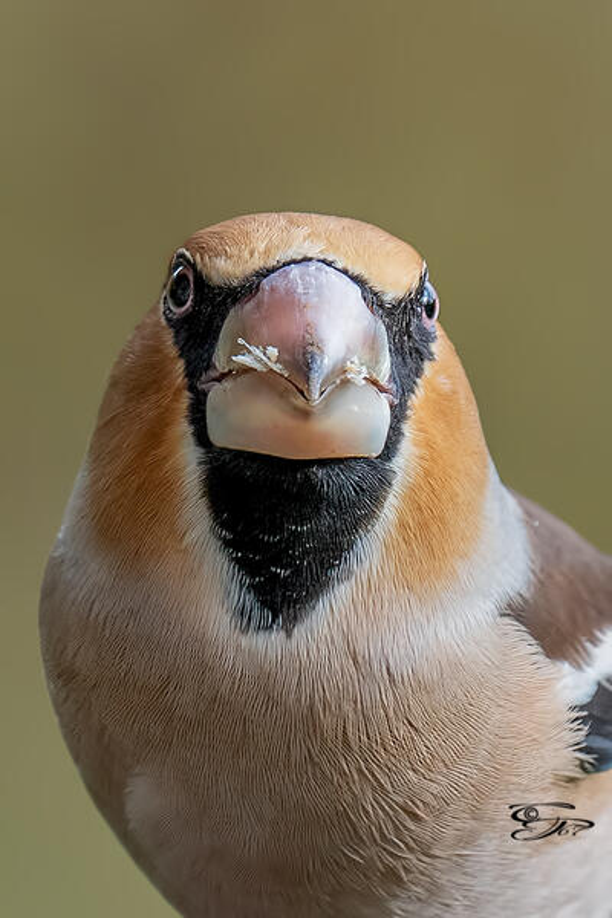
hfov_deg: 2.3
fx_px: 15299
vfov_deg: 3.4
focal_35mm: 600
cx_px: 306
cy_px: 459
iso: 500
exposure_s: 1/200
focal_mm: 600
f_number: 8
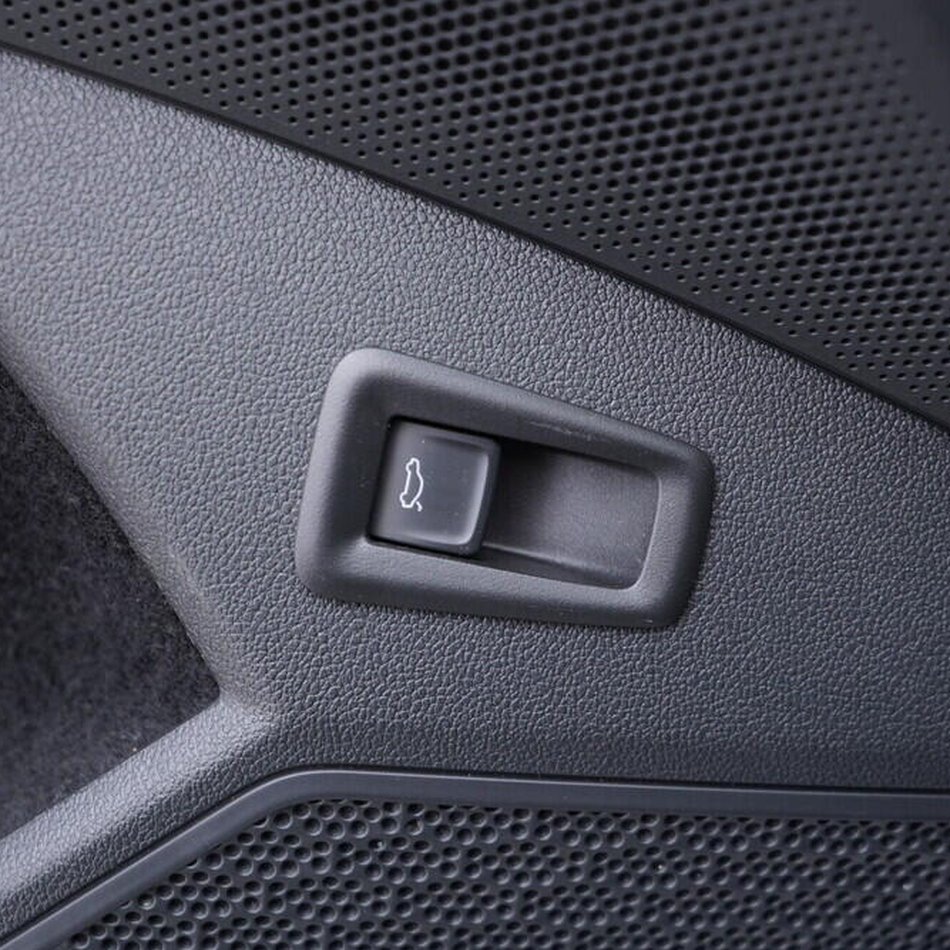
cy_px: 474
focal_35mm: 47
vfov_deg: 36.1
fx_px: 1459
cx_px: 424
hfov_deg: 36.0
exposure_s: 1/40
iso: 320
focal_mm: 24
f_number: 2.8
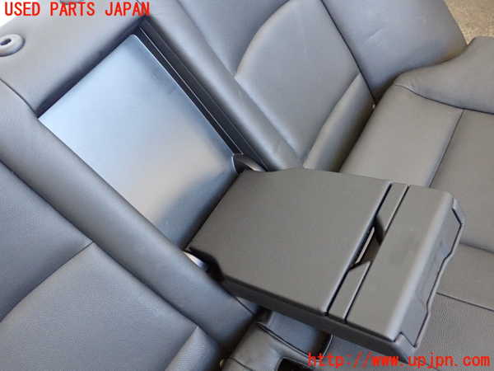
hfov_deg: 60.0
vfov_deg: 46.8
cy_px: 186
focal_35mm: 30
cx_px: 247
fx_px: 428
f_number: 2.3
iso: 1000
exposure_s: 1/125
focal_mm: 5.4
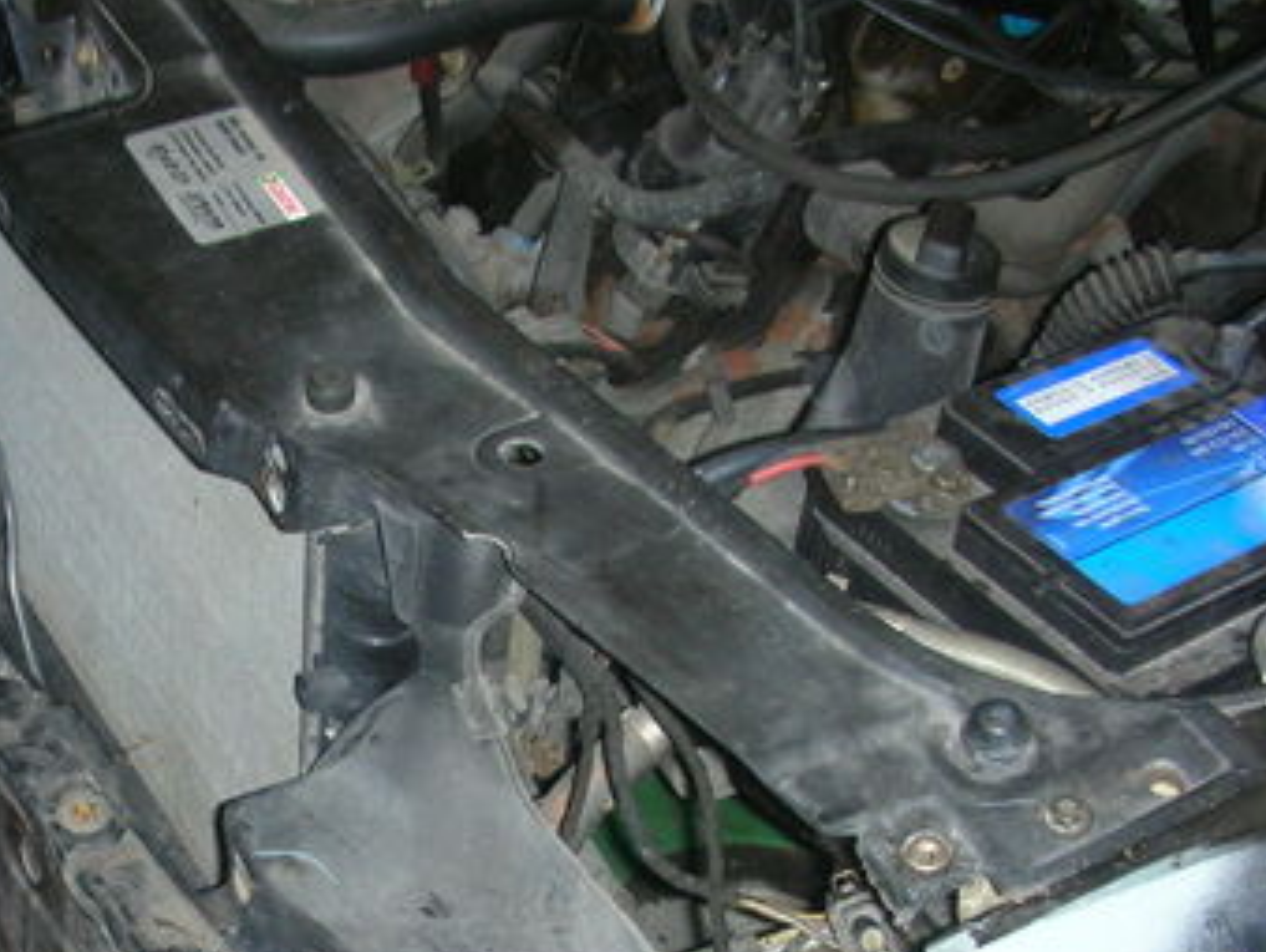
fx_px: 2416
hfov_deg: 28.7
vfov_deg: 21.9
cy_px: 829
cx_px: 254
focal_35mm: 66
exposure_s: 1/60.1
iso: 87
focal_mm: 5.8
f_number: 3
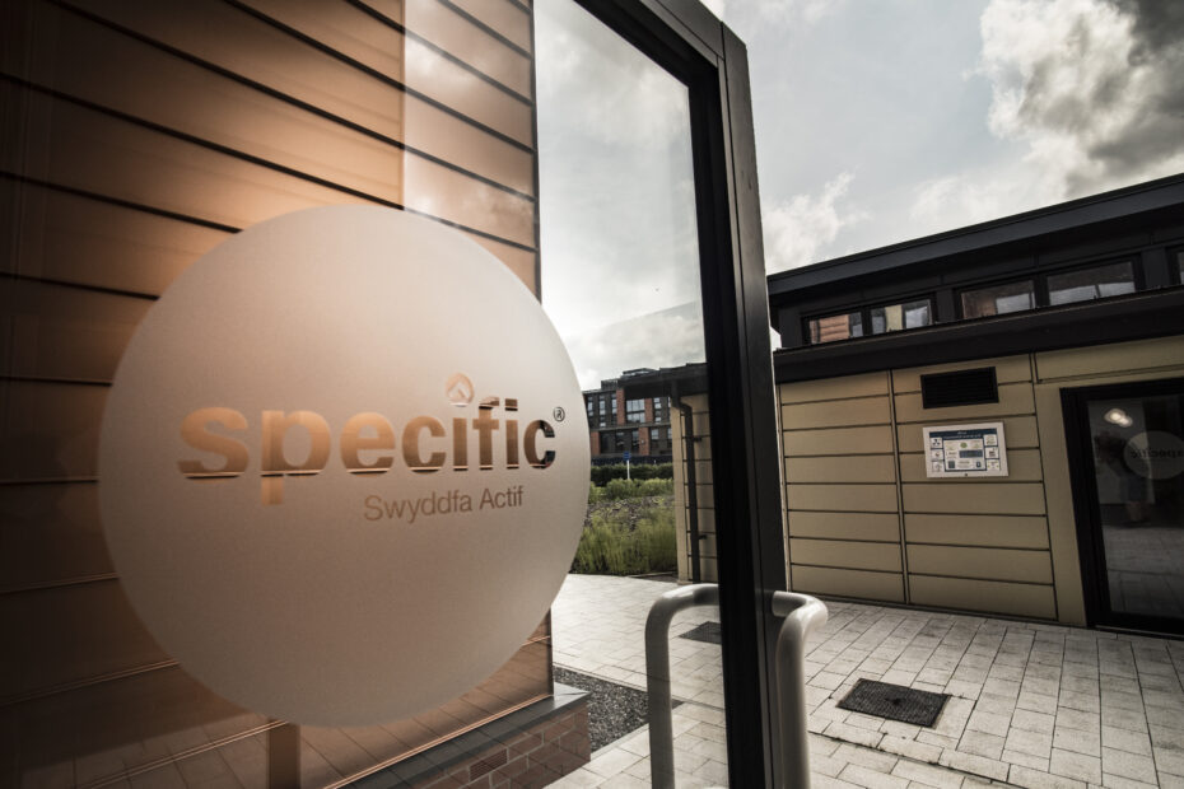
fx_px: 559
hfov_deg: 93.3
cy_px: 394
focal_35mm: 17
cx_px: 592
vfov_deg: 70.4
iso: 400
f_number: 7.1
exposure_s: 1/1600
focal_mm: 17
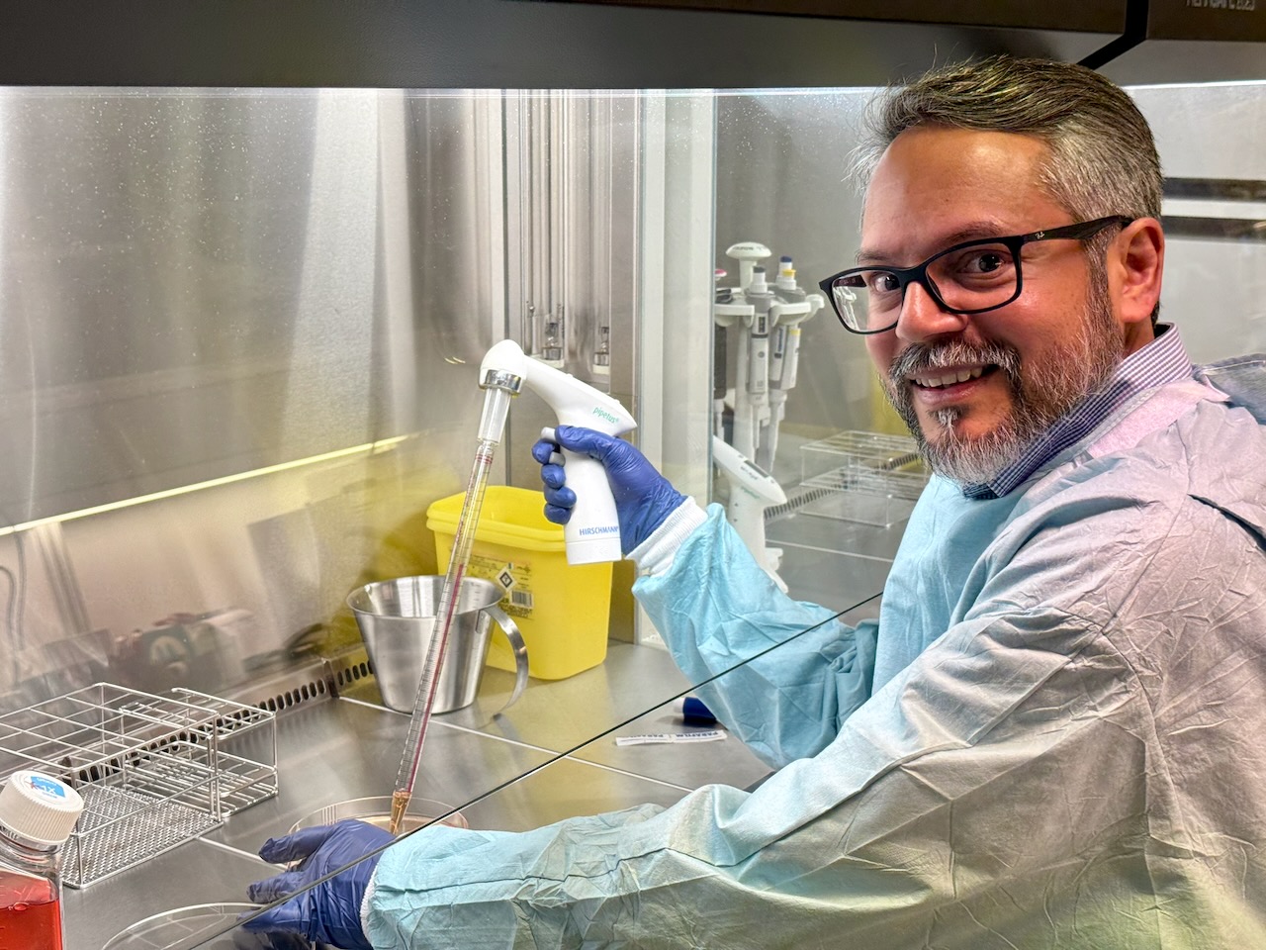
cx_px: 633
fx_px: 1755
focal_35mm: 48
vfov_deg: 30.3
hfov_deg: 39.7
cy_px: 475
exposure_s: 1/100
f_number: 1.78
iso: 80
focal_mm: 6.76
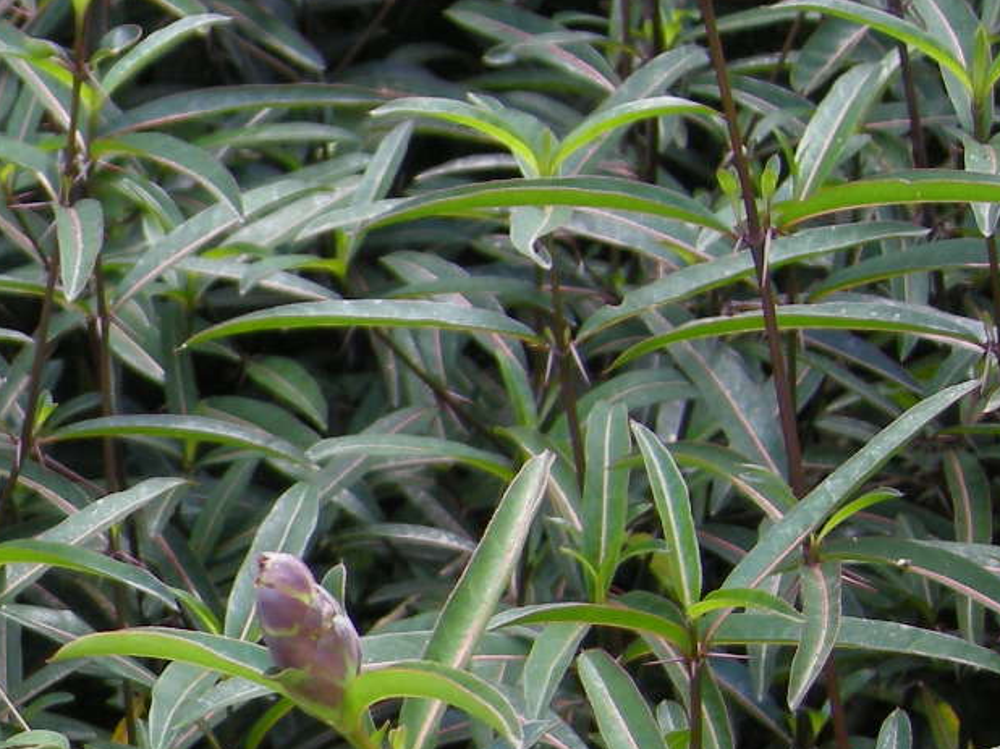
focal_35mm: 136
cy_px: 828
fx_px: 3927
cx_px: -563
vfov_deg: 10.8
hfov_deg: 13.5
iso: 64
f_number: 3
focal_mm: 7.5
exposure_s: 1/58
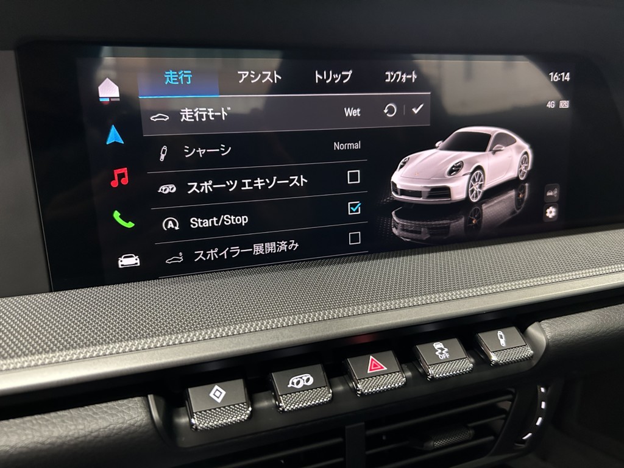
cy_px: 234
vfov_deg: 53.1
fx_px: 469
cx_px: 312
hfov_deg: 67.3
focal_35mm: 26
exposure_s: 1/40
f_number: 1.5
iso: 500
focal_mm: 5.7
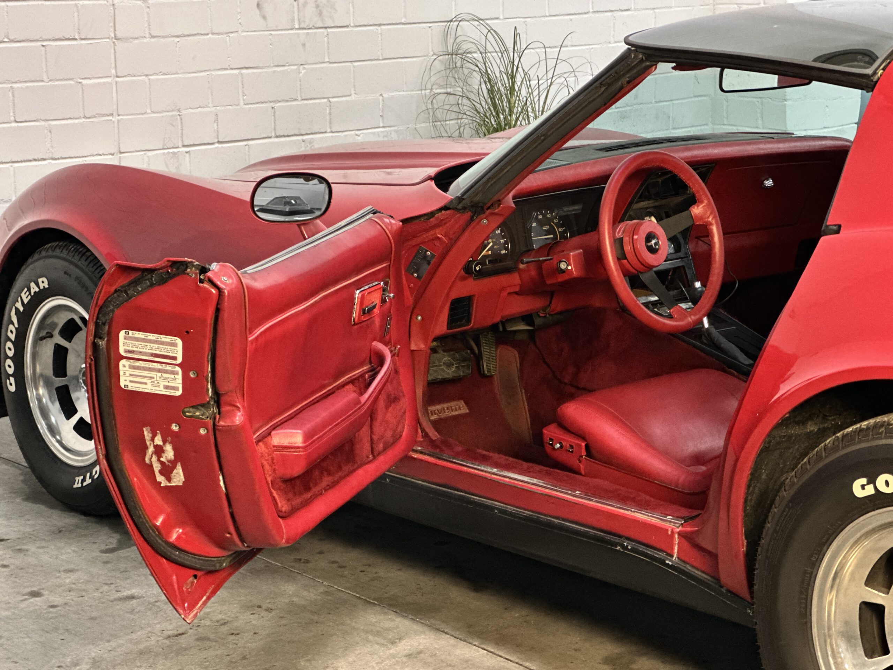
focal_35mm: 77
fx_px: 1986
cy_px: 335
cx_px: 446
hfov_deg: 25.3
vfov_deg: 19.1
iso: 640
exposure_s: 1/14
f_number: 2.8
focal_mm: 9
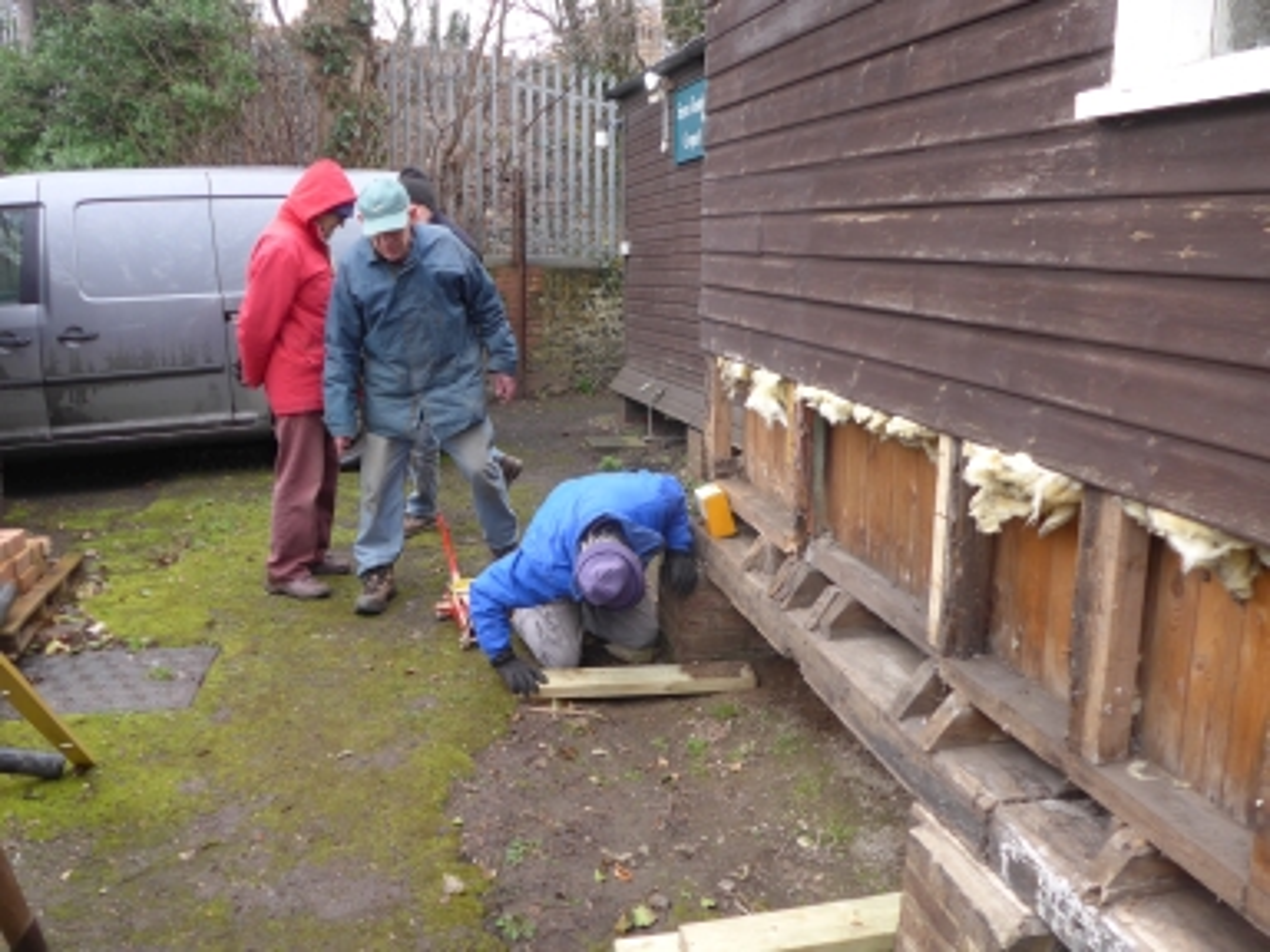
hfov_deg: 61.7
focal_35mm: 29
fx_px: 1064
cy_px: 476
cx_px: 635
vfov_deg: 48.2
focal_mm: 6
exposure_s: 1/200
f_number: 2
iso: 160
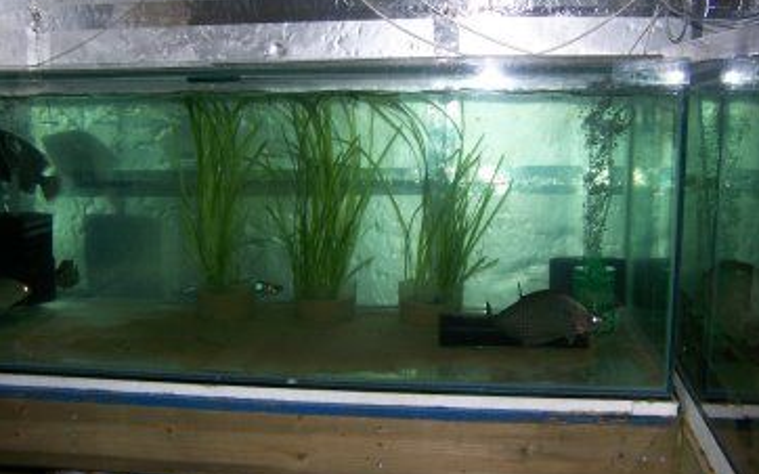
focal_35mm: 41
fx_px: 848
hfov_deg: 48.2
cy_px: 222
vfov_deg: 31.2
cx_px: 382
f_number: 2.8
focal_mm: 6.3
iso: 80
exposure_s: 1/60
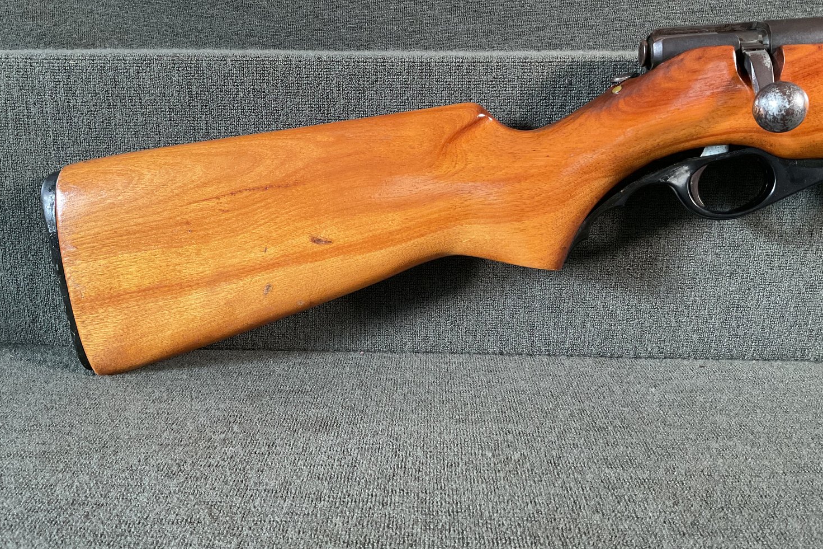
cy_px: 236
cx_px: 415
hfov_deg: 60.3
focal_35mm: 31
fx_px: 709
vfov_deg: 42.2
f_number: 1.8
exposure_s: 1/60
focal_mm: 3
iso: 160
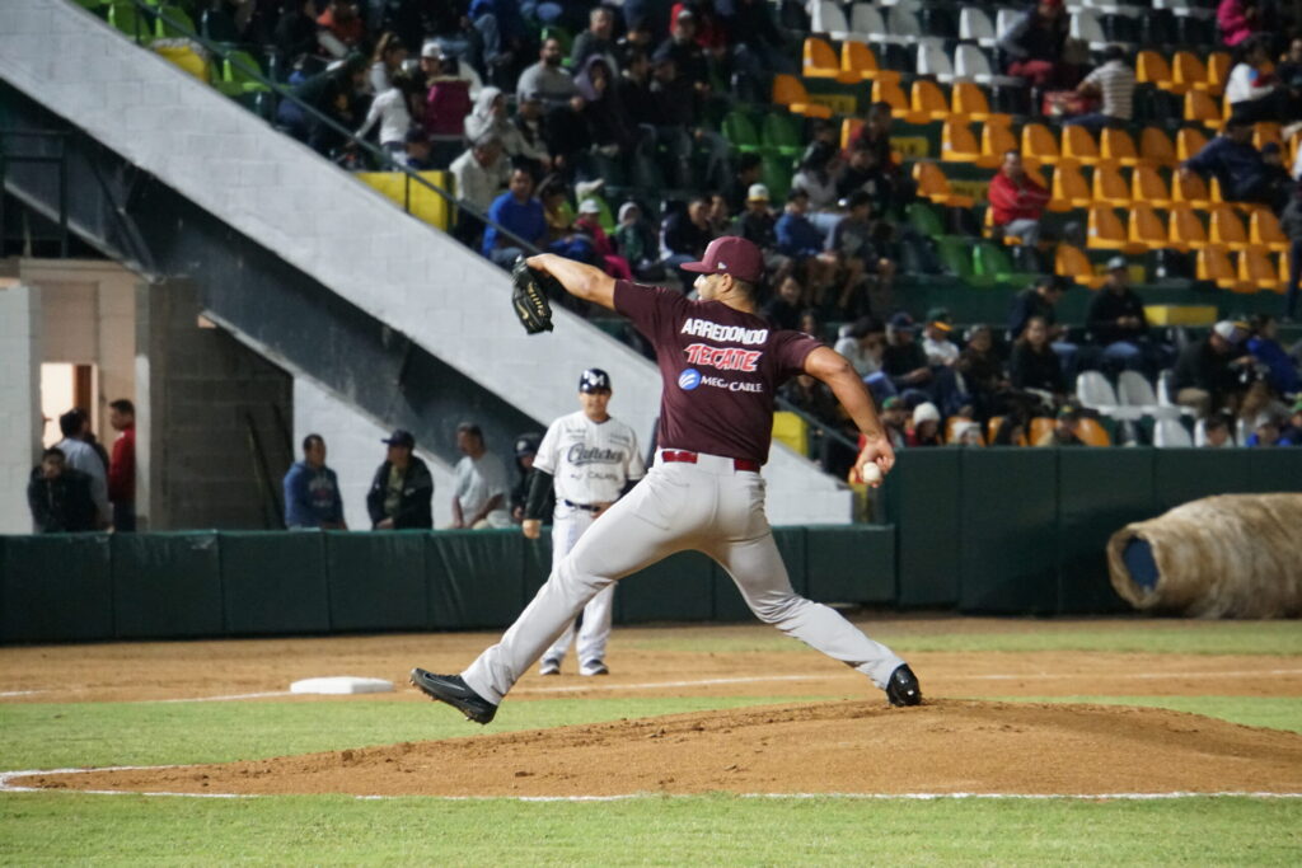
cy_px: 434
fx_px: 10851
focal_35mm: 300
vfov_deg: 4.6
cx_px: 651
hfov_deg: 6.9
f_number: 6.3
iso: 6400
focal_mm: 200
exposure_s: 1/250
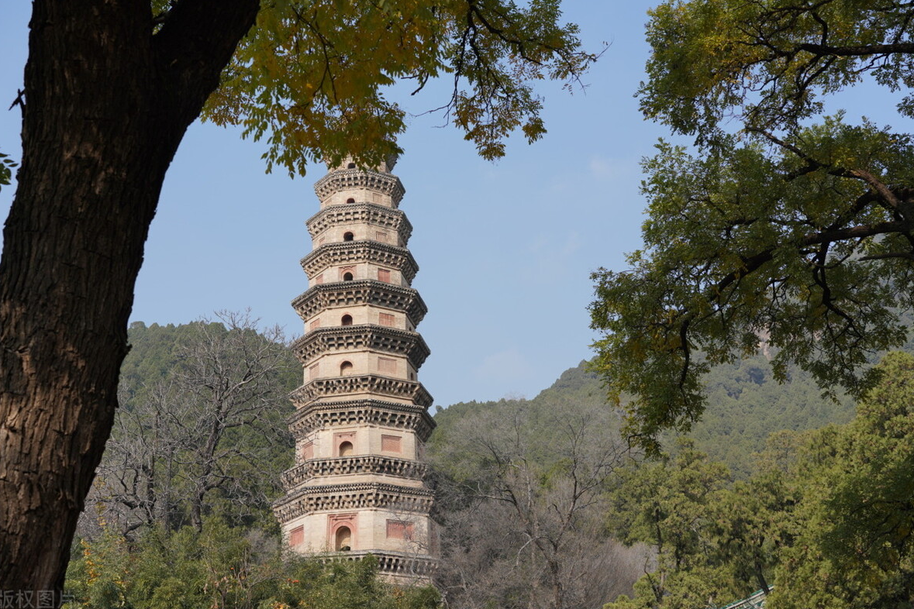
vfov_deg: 24.2
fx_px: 1422
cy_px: 306
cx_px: 457
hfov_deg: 35.6
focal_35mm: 56
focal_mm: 55
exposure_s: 1/400
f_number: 6.3
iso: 100
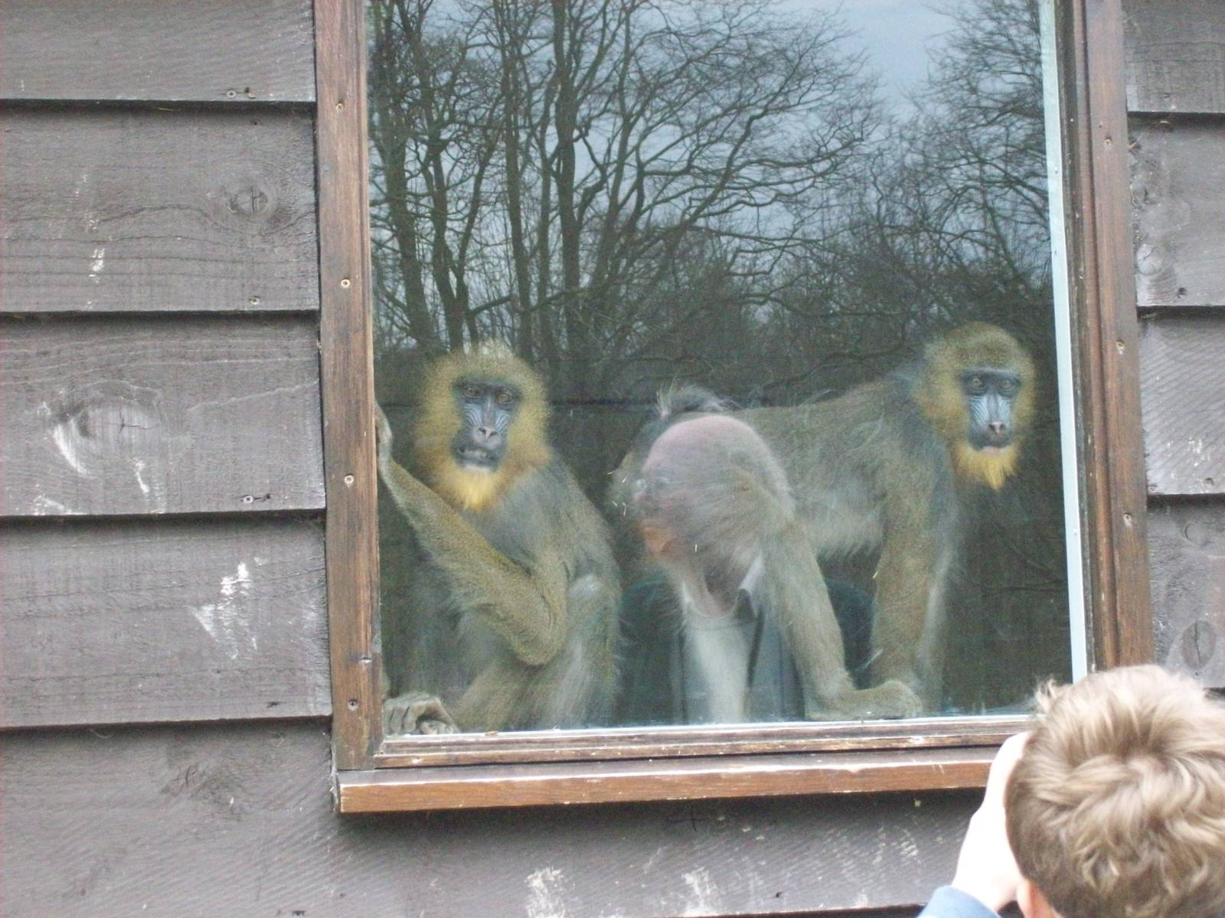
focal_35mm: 87
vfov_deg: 17.0
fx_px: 3079
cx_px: 612
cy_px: 459
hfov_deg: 22.5
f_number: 4.3
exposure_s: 1/223
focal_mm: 14.3
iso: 433
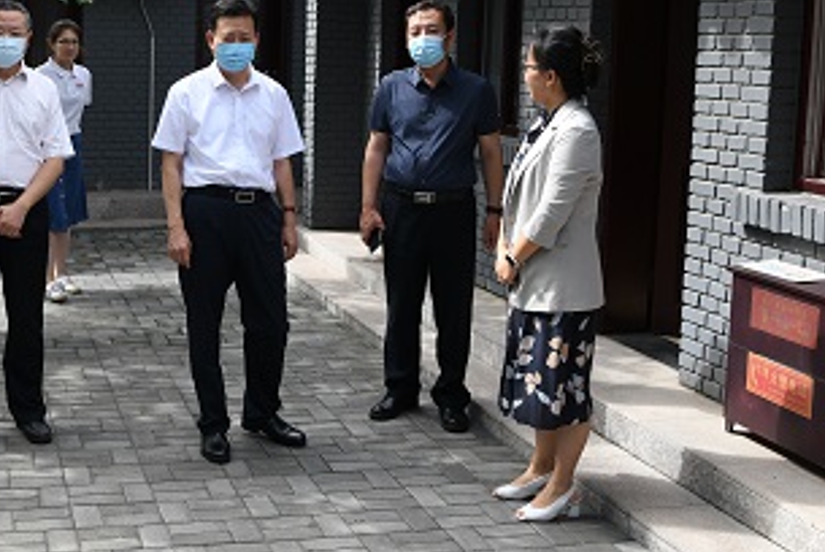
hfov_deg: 34.3
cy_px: 195
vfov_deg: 23.7
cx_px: 211
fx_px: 1307
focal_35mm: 57
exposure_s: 1/320
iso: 400
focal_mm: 29
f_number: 9
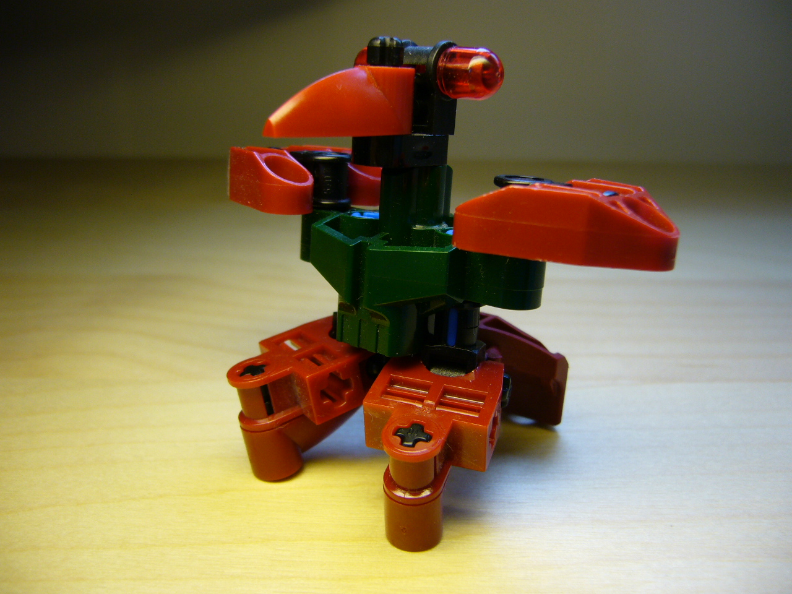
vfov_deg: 40.7
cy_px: 297
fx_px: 801
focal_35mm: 35
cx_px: 396
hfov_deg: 52.6
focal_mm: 5.8
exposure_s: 1/160
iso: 100
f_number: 2.8
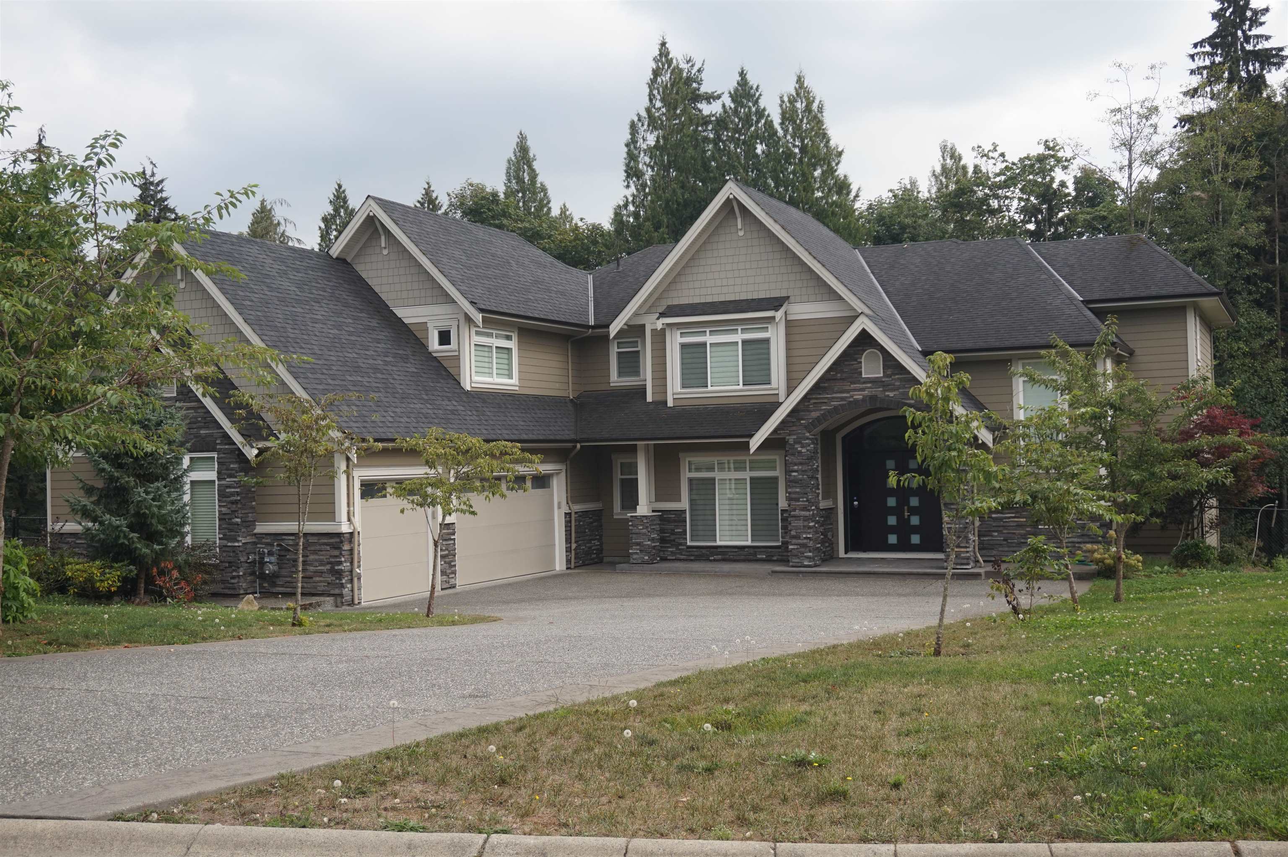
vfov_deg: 35.4
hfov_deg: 51.3
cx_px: 644
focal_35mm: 38
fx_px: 1341
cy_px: 428
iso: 100
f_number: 4.5
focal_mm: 25
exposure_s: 1/320
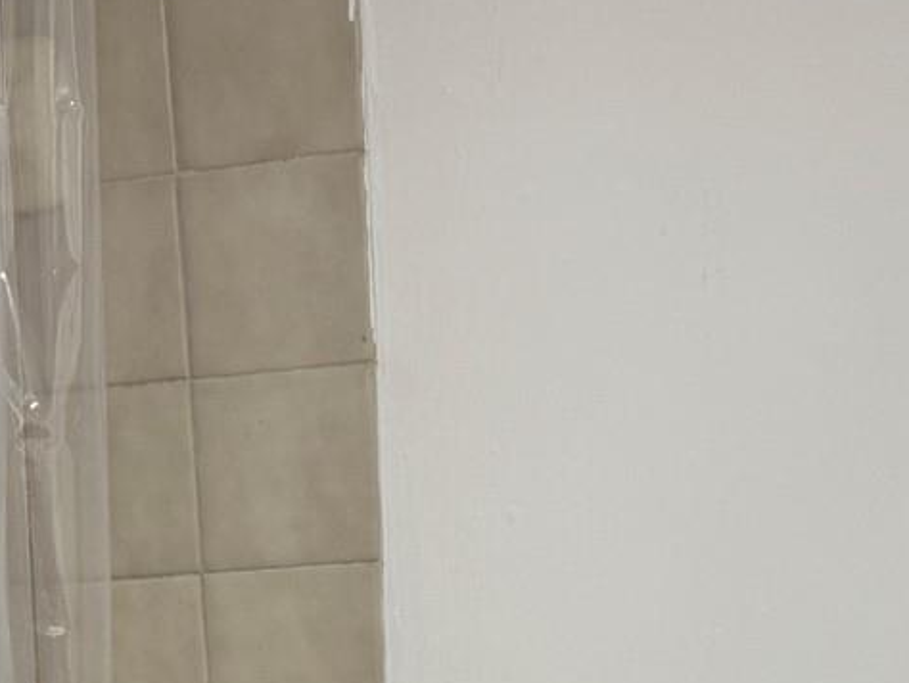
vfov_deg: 16.4
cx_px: 56
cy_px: 1065
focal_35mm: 81
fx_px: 2128
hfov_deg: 23.3
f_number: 1.78
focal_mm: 6.76
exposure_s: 1/60
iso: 100
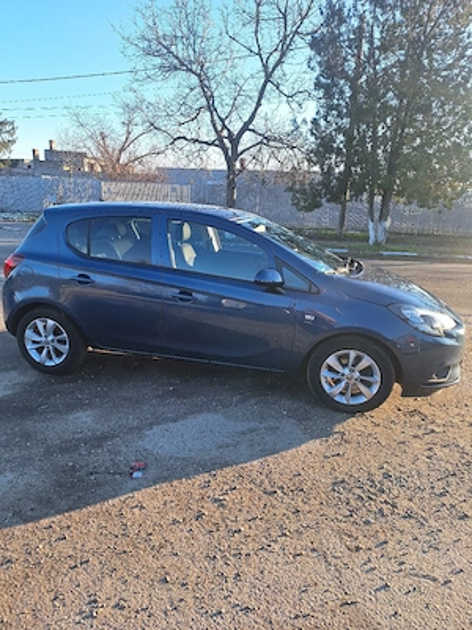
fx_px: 418
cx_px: 236
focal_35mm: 23
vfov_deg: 73.9
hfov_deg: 58.9
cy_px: 315
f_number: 1.8
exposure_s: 1/714
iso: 40
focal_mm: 5.54
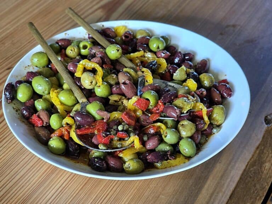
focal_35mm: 69
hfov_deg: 28.2
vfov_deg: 21.3
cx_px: 136
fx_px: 542
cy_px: 102
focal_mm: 7.9
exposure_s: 1/40
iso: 250
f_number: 2.4
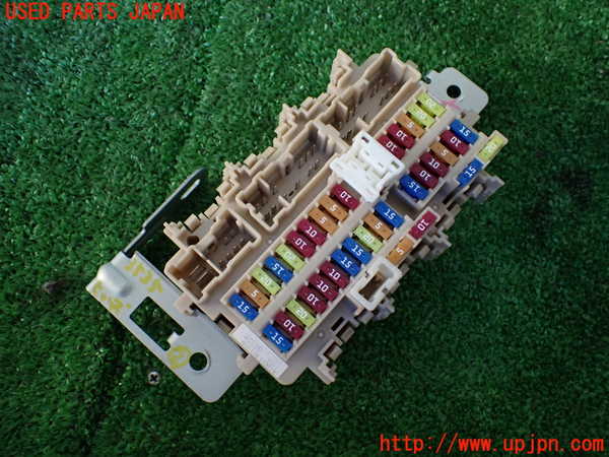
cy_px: 228
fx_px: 528
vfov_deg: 46.8
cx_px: 304
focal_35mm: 30
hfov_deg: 60.0
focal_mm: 5.4
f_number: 2.3
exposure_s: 1/125
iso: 400
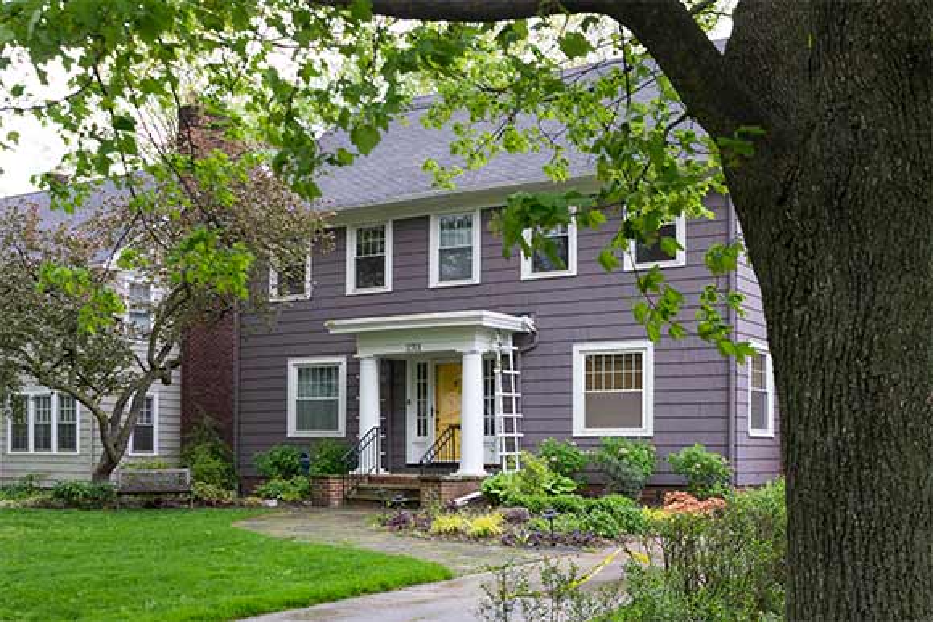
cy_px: 311
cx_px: 466
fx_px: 933
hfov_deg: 53.1
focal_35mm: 36
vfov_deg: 36.9
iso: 400
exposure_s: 1/250
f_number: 6.3
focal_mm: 24
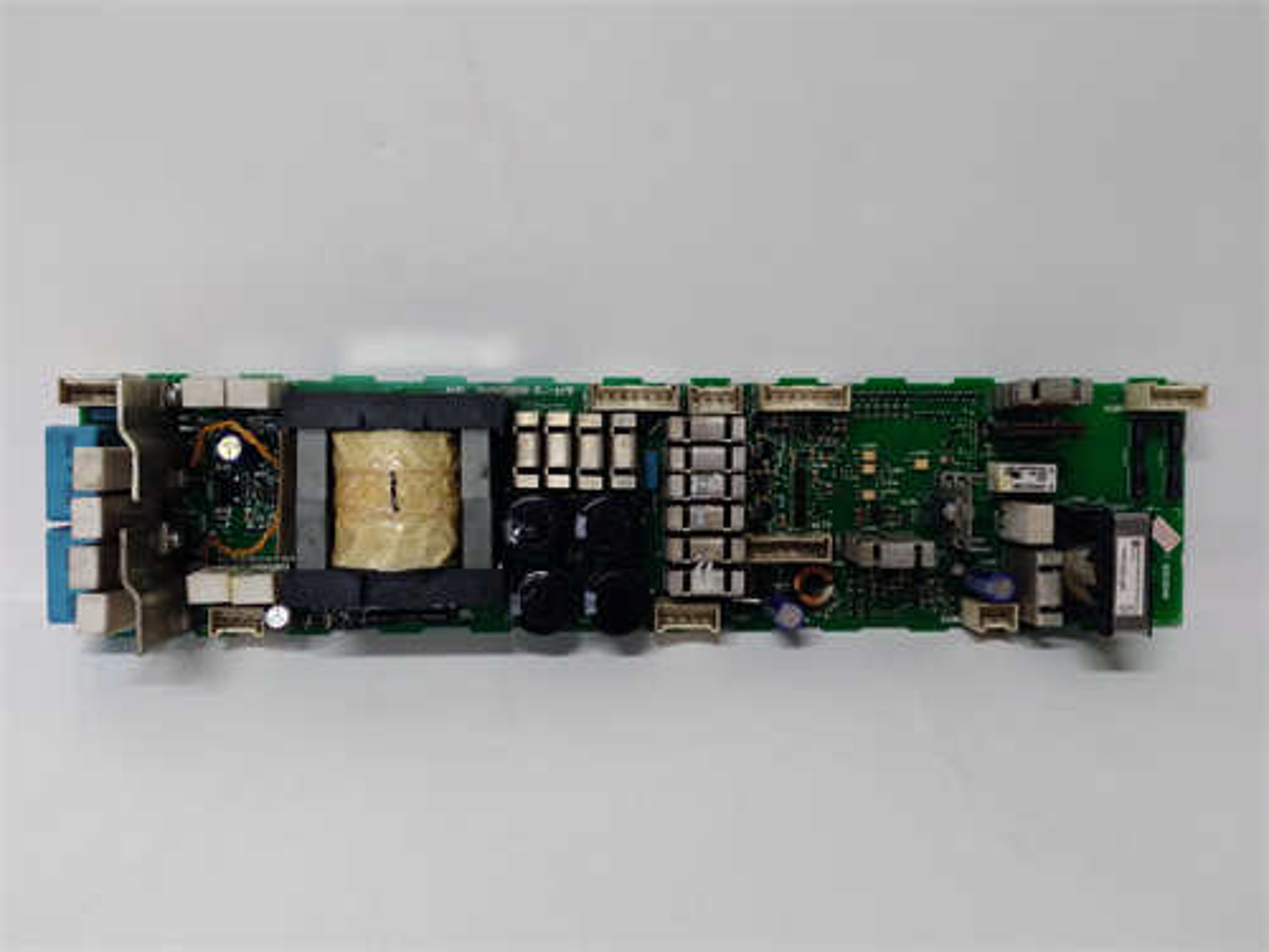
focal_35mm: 27
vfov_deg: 51.4
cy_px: 476
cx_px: 634
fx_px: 990
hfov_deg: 65.3
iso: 199
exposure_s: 1/33
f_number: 2
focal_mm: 3.79
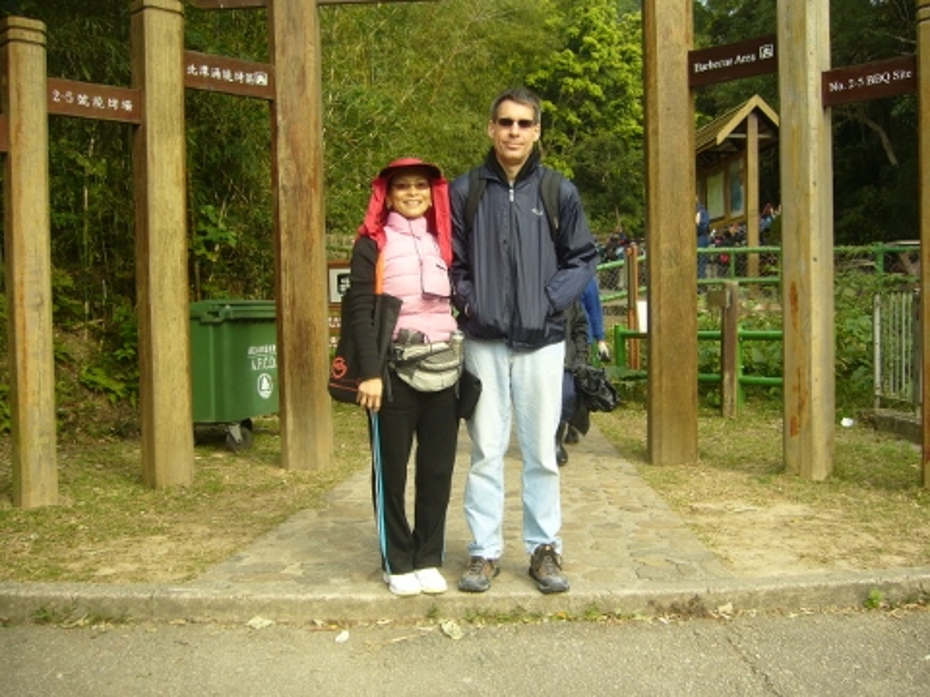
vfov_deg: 40.7
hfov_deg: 52.6
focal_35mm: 35
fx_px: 940
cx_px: 465
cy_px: 348
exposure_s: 1/320
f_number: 2.8
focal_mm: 5.8
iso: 80
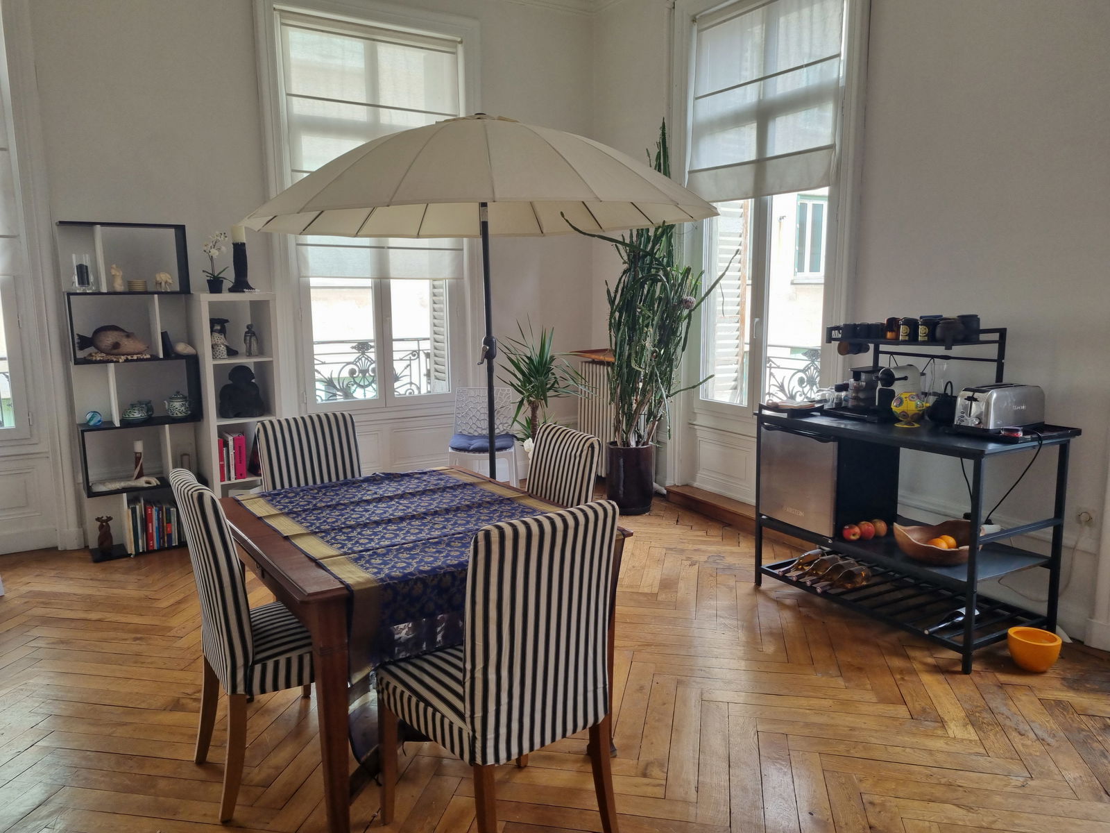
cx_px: 555
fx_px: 834
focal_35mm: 26
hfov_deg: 67.3
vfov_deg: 53.1
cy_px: 416
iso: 50
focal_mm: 5.4
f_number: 1.8
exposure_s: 1/152
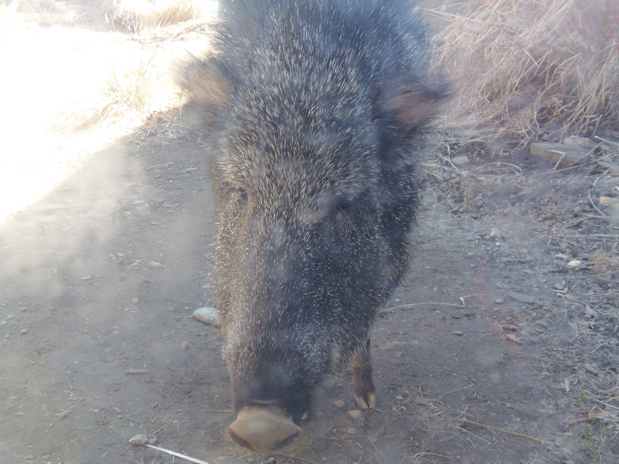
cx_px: 310
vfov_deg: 40.7
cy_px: 232
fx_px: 626
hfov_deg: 52.6
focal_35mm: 35
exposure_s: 1/30
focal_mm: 6.5
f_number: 3.4
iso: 64
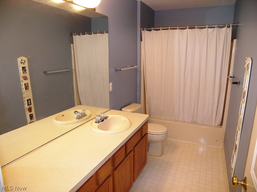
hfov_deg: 71.6
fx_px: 178
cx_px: 128
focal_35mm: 24
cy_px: 96
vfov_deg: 56.8
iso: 100
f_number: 2.8
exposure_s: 1/30
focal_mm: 5
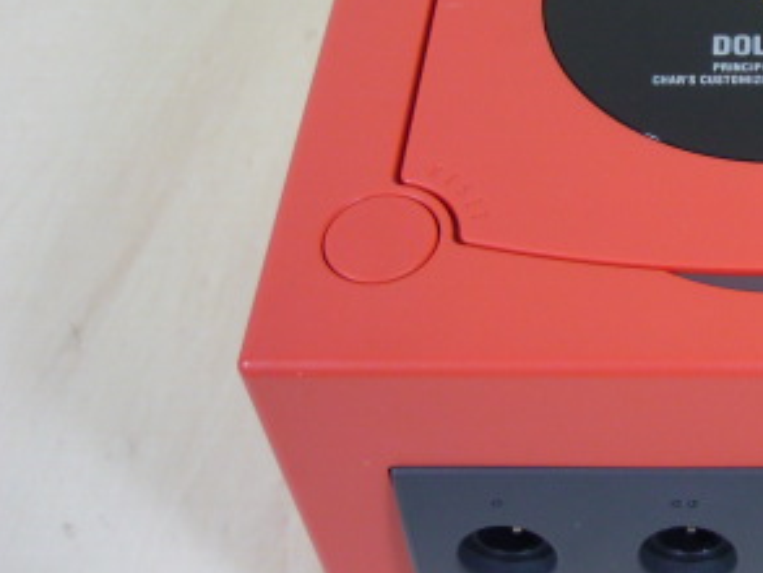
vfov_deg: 20.4
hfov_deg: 25.3
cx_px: 818
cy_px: 177
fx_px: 1588
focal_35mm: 72
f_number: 2.8
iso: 125
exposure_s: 1/30
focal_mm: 5.5
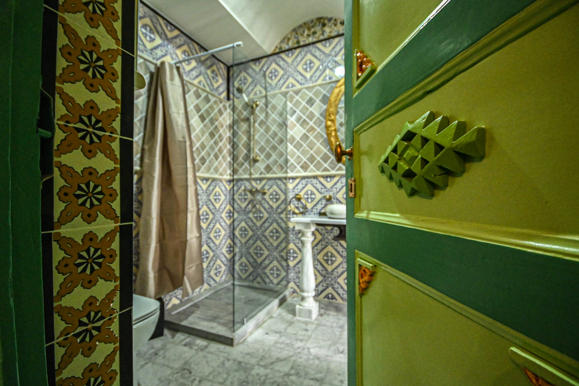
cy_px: 193
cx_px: 290
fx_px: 241
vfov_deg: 77.3
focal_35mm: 15
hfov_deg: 100.4
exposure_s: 1/200
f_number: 4
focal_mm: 10
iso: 4000
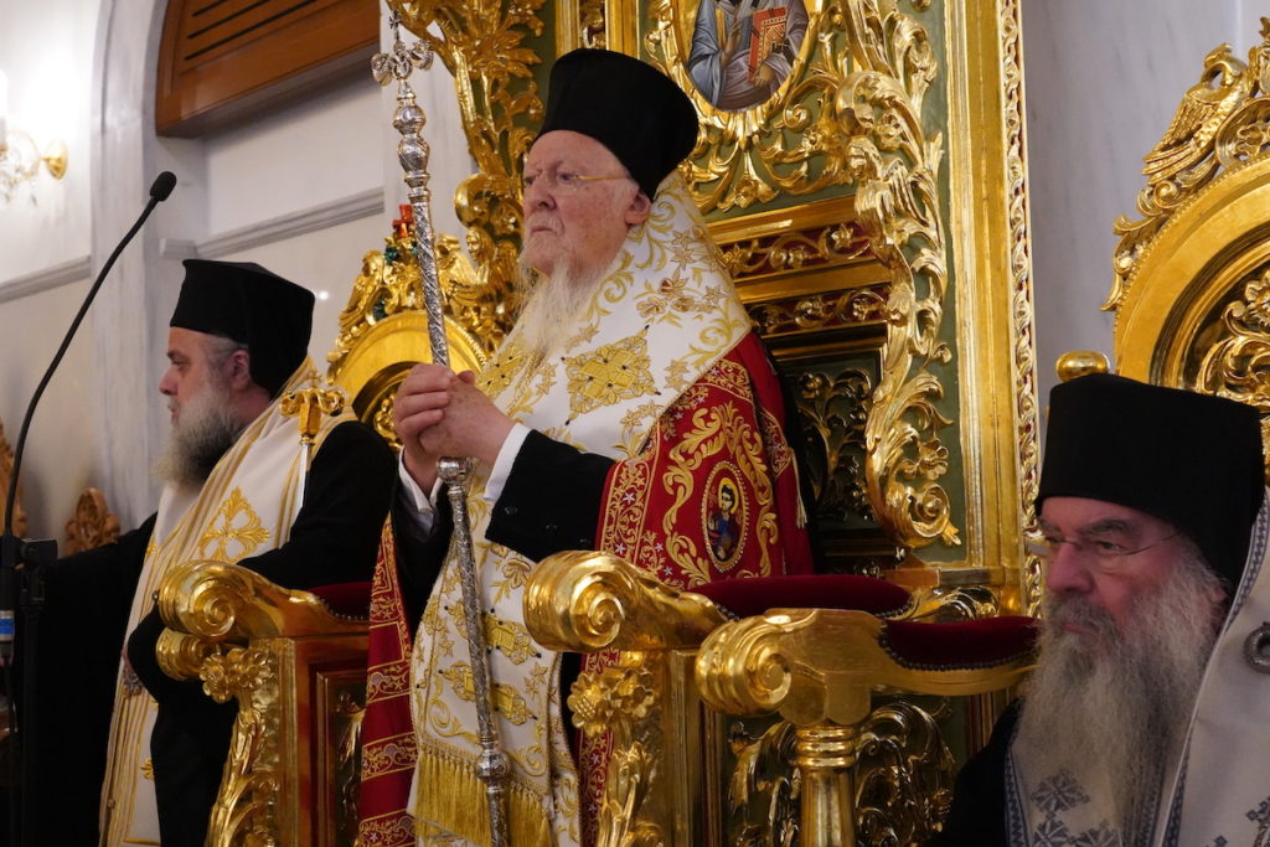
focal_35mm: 48
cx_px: 635
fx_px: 1693
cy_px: 424
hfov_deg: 41.1
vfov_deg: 28.1
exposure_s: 1/640
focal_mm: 48
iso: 16000
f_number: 5.6
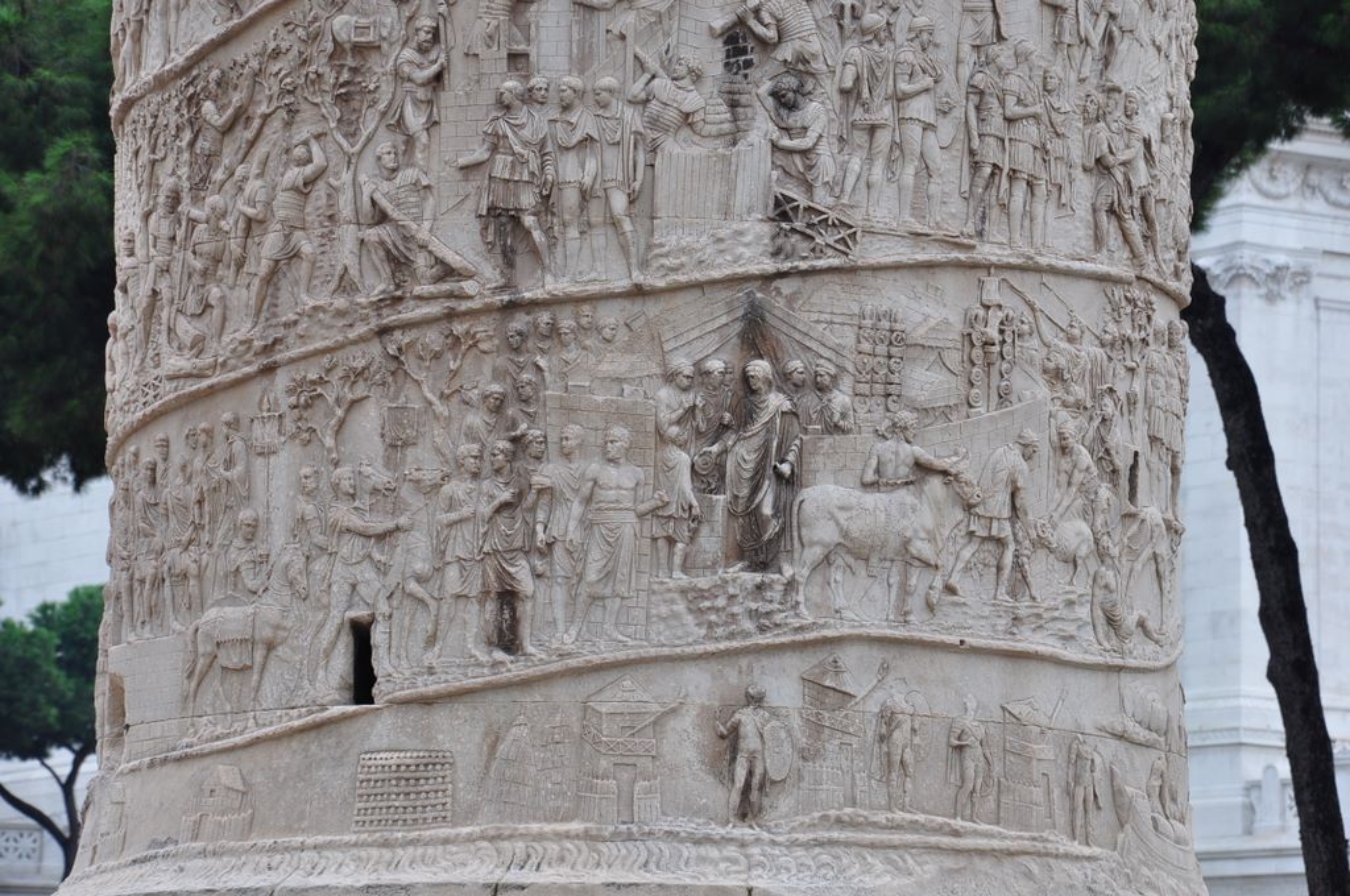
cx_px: 675
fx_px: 5899
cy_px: 448
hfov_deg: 13.1
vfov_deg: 8.7
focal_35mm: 158
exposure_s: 1/60
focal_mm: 105
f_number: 8
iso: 320
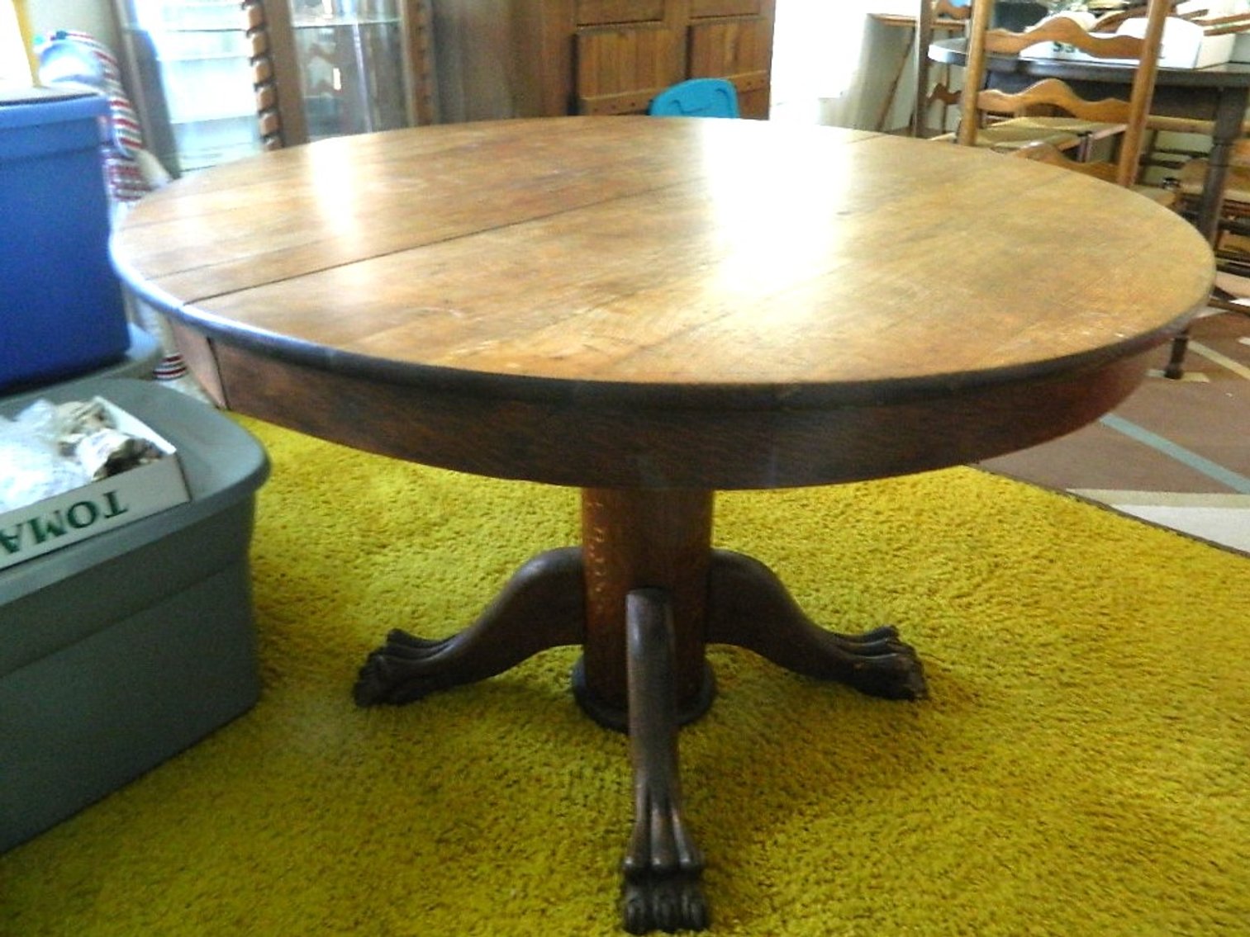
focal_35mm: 25
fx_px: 903
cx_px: 625
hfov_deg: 69.4
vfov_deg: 54.9
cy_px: 468
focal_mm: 4.5
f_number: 3.1
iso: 400
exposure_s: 1/4
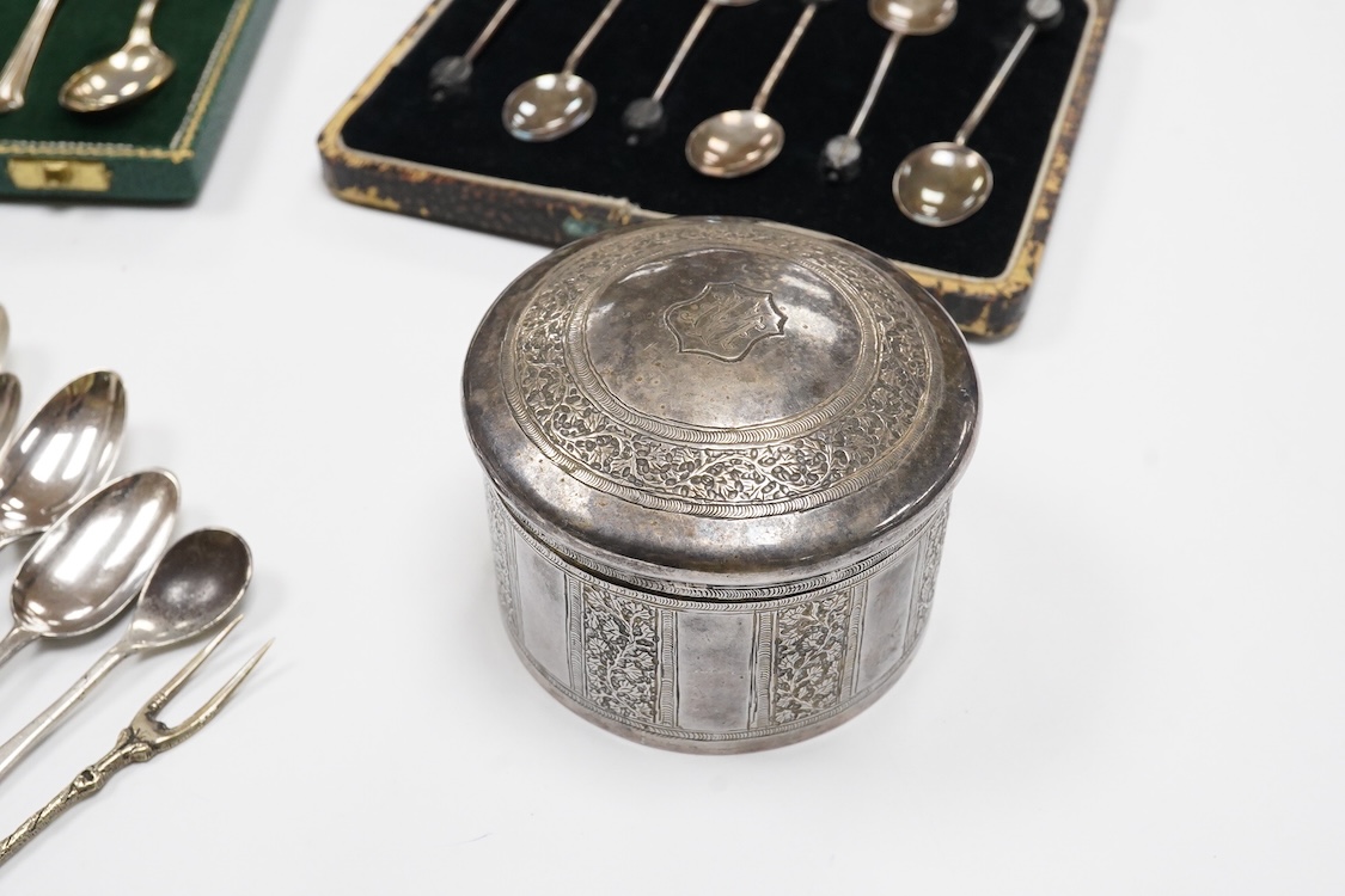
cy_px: 448
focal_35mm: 45
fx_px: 1681
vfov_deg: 29.9
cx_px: 672
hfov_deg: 43.6
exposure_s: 1/100
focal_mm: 30
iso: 2500
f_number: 16
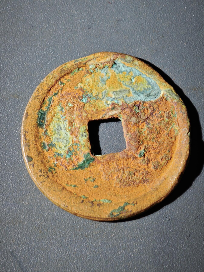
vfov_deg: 17.6
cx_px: 102
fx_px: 880
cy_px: 136
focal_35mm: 112
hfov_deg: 13.2
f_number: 2
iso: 320
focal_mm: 9
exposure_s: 1/100
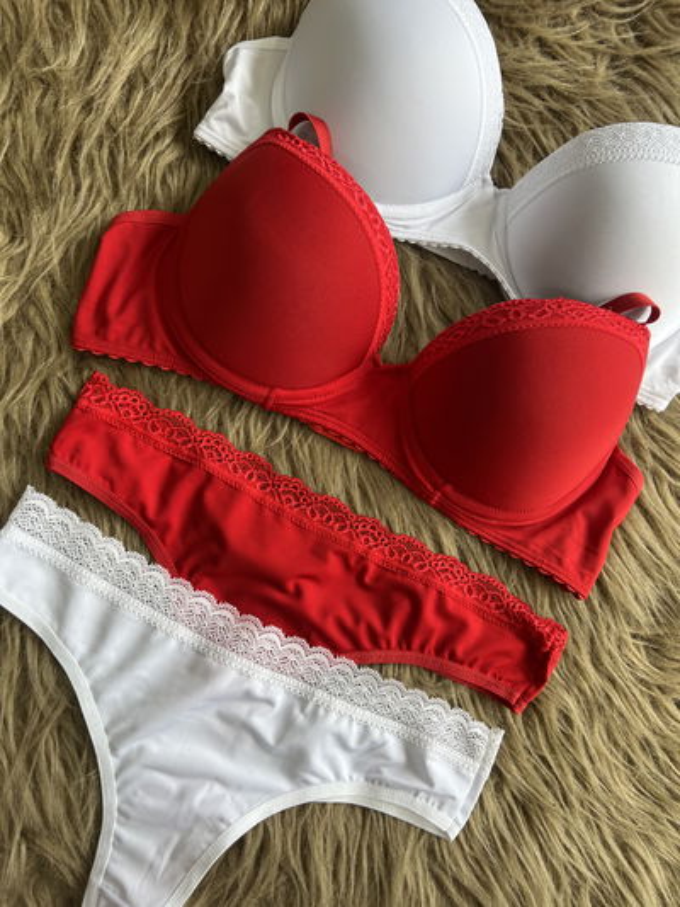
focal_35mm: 26
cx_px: 340
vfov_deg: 67.3
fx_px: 681
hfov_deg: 53.1
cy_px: 454
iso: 40
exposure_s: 1/194
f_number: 1.5
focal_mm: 5.7
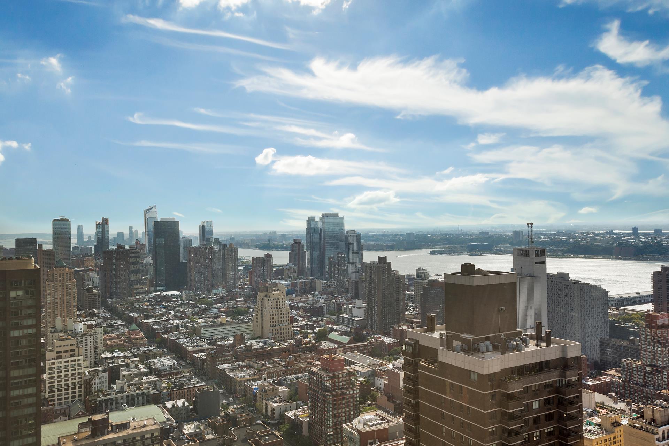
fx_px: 557
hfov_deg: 61.9
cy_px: 223
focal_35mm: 30
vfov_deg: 43.6
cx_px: 334
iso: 200
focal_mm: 20
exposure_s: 1/10
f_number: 11
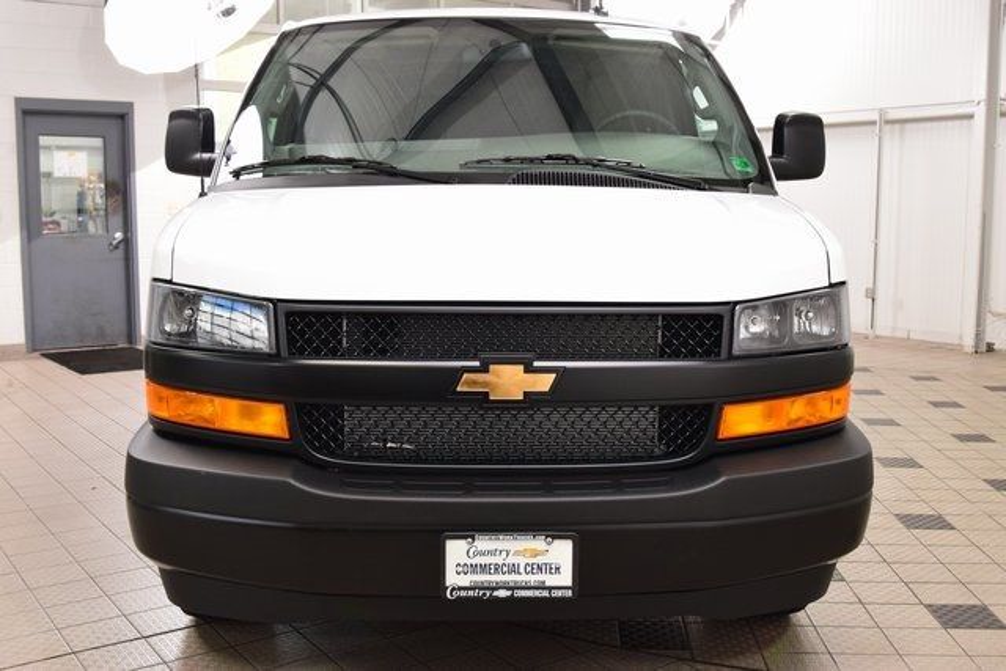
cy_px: 336
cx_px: 503
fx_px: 1006
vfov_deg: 36.9
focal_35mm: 36
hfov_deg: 53.1
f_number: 8
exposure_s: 1/60
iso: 1400
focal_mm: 24
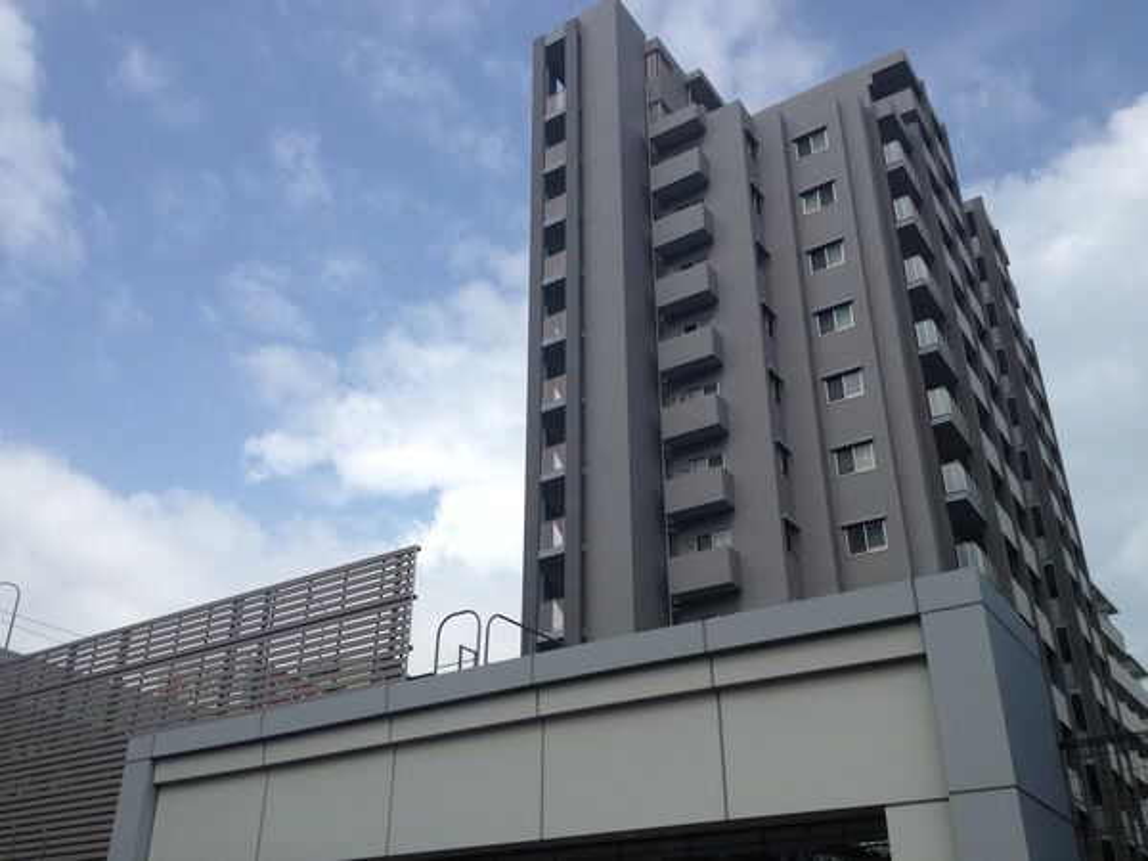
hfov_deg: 52.6
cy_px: 430
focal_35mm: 35
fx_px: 1161
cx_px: 574
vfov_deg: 40.7
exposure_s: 1/1972
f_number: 2.4
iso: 50
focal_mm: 4.28
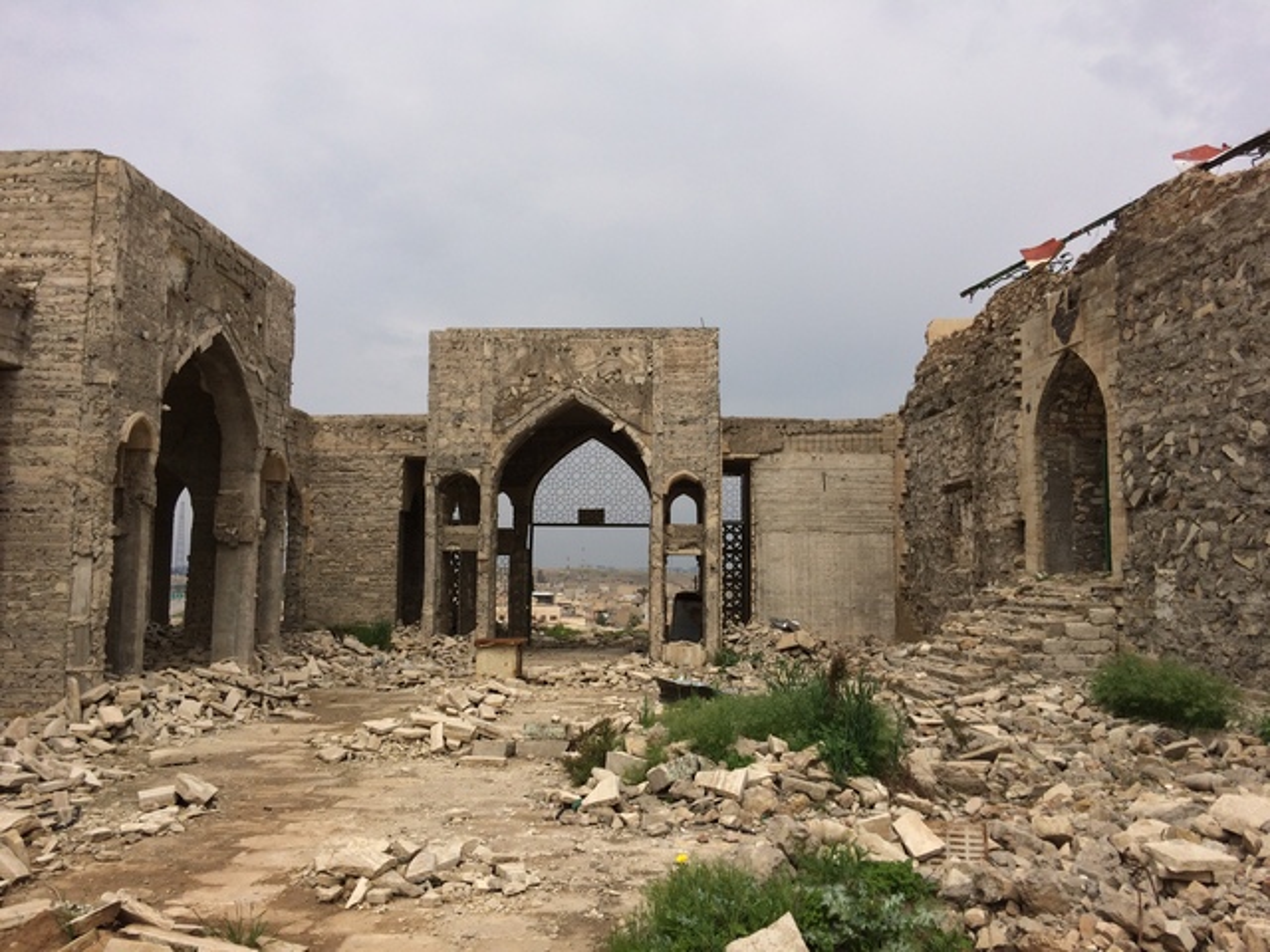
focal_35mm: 29
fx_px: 1064
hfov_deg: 61.7
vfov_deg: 48.2
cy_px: 476
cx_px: 635
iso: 32
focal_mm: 4.15
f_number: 2.2
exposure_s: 1/3425
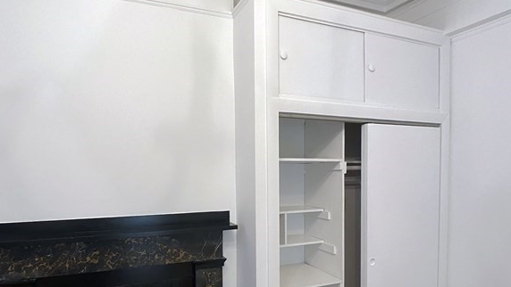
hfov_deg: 52.8
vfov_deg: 31.1
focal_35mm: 38
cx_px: 256
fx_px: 515
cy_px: 182
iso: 160
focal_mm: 4.25
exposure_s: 1/60
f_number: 1.8
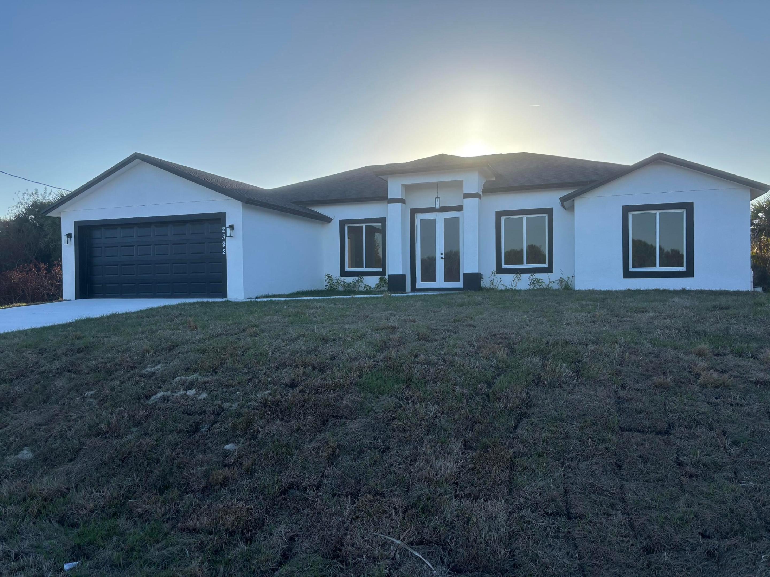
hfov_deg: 67.3
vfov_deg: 53.1
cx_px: 385
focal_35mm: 26
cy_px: 288
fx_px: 578
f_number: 1.6
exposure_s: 1/2710
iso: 50
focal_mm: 5.96
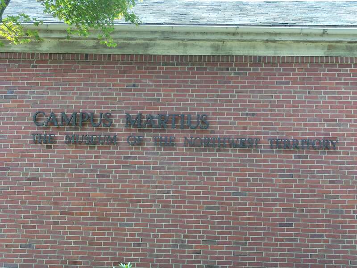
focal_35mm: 69
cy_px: 134
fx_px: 712
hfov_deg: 28.2
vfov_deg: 21.3
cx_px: 178
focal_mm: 12.2
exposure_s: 1/160
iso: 80
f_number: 3.5
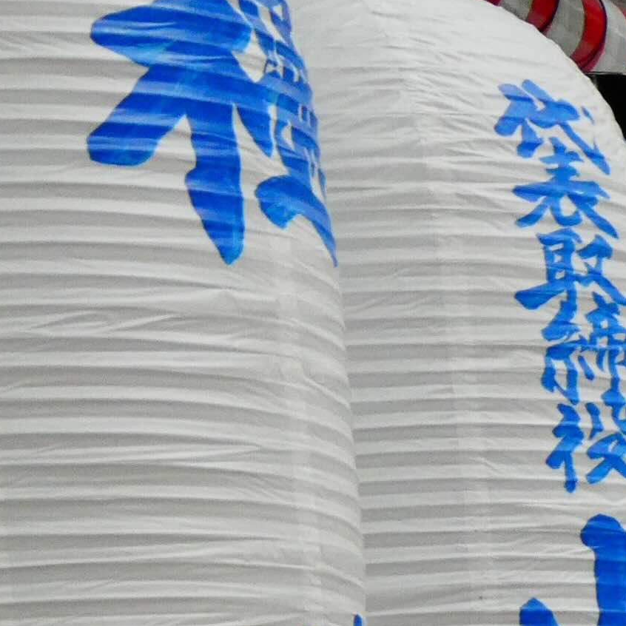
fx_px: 7775
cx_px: 1239
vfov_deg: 4.6
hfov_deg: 4.5
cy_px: 374
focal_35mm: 380
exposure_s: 1/80
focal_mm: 17.5
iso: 250
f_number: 5
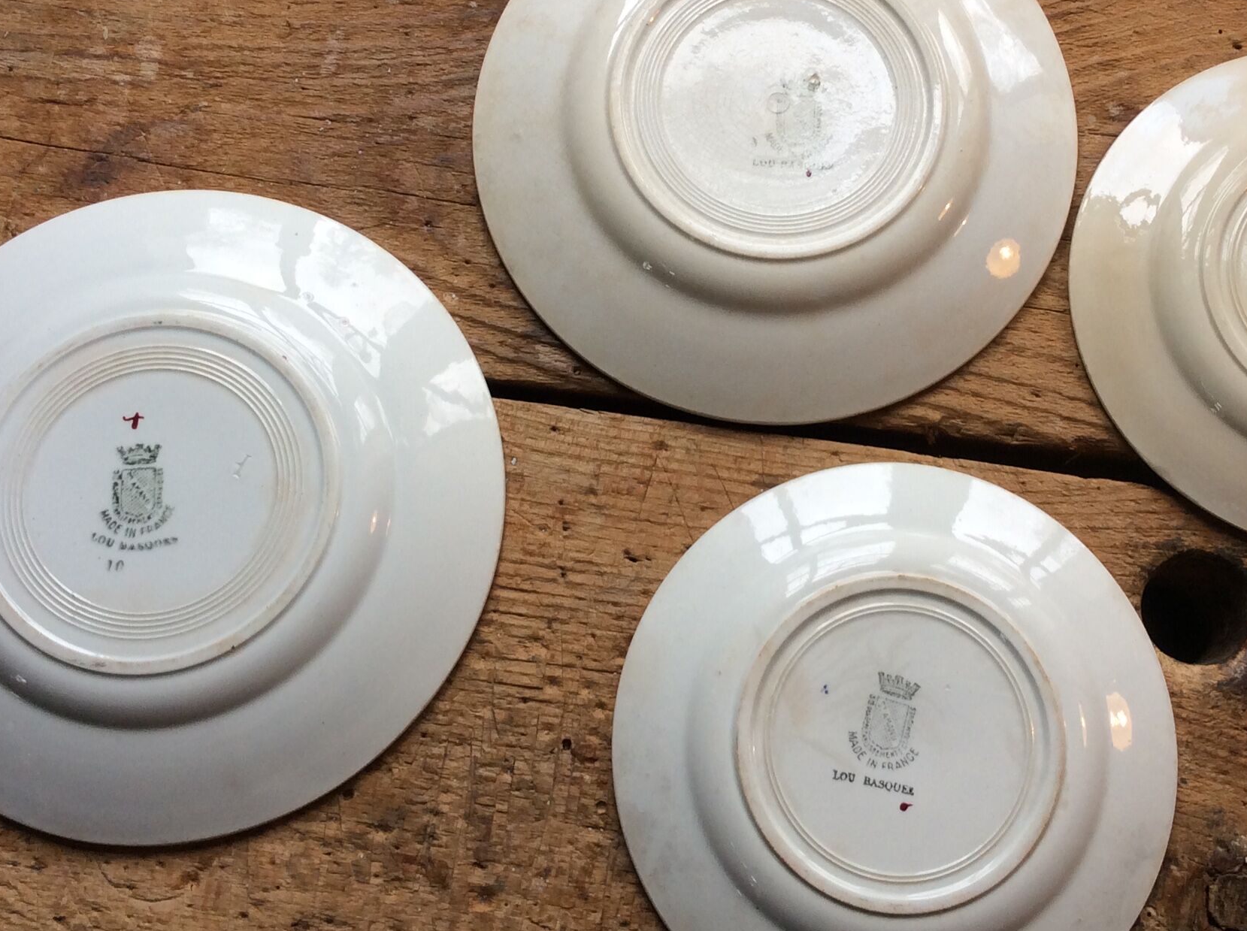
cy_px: 327
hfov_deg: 38.1
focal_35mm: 50
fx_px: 1798
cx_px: 752
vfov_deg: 28.9
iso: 32
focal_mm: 3.3
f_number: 2.4
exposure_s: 1/114
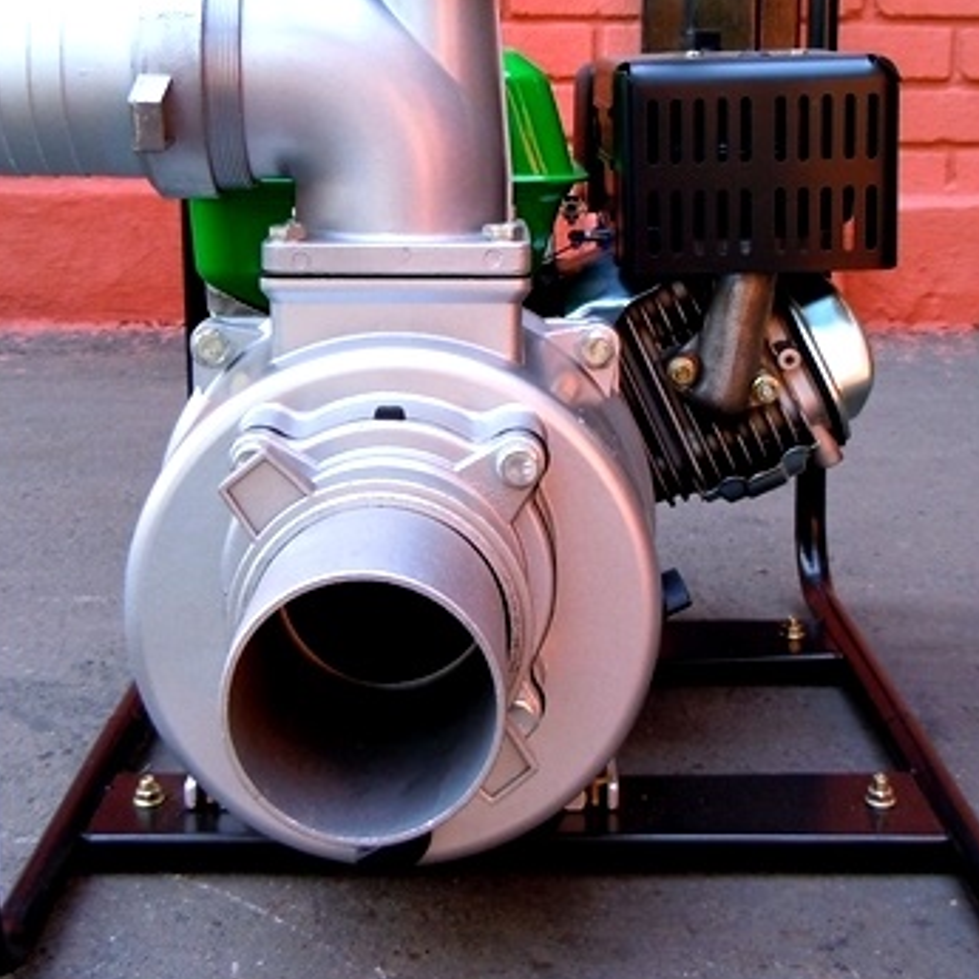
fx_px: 1632
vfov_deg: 33.1
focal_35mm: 51
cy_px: 319
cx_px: 467
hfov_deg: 33.4
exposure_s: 1/80
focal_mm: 5.4
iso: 100
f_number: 3.5
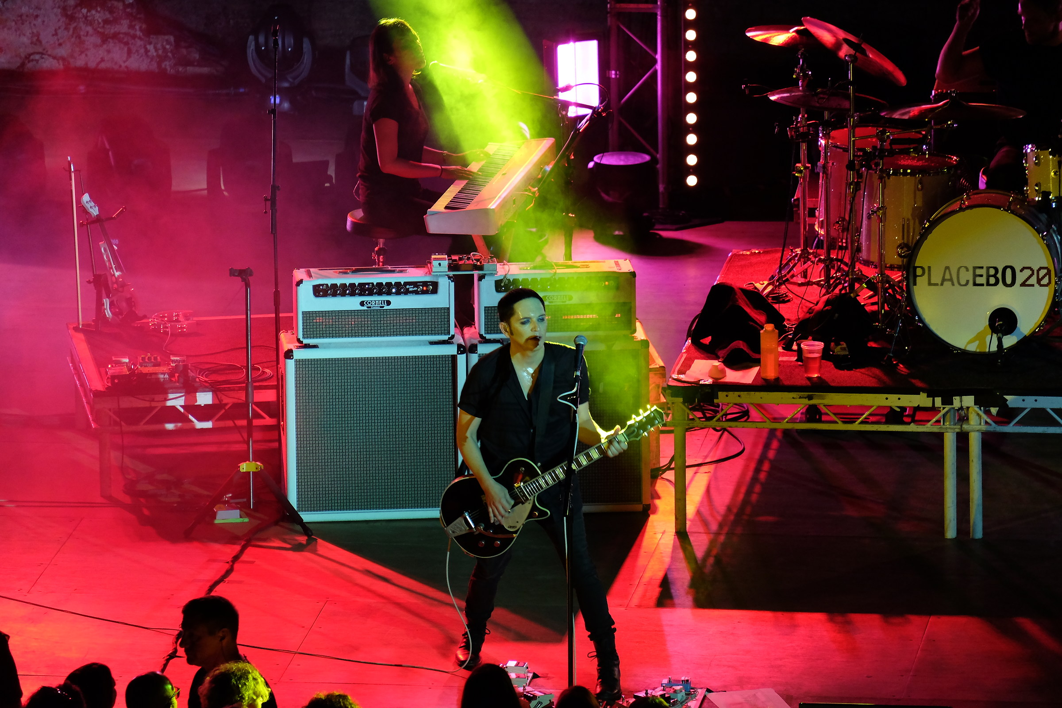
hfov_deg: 6.9
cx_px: 531
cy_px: 354
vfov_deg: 4.6
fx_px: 8849
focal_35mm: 300
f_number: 4.8
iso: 1250
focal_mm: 200
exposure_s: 1/125
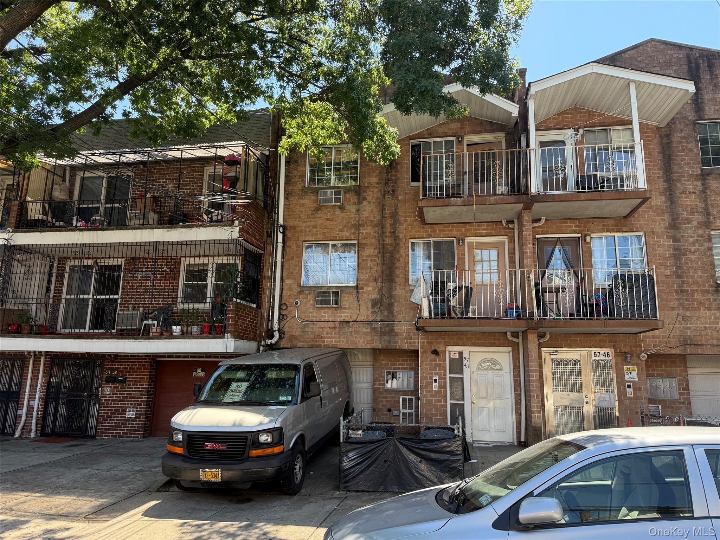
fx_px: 499
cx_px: 360
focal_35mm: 24
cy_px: 270
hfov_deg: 71.6
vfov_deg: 56.8
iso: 100
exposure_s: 1/831
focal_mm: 6.76
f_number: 1.78
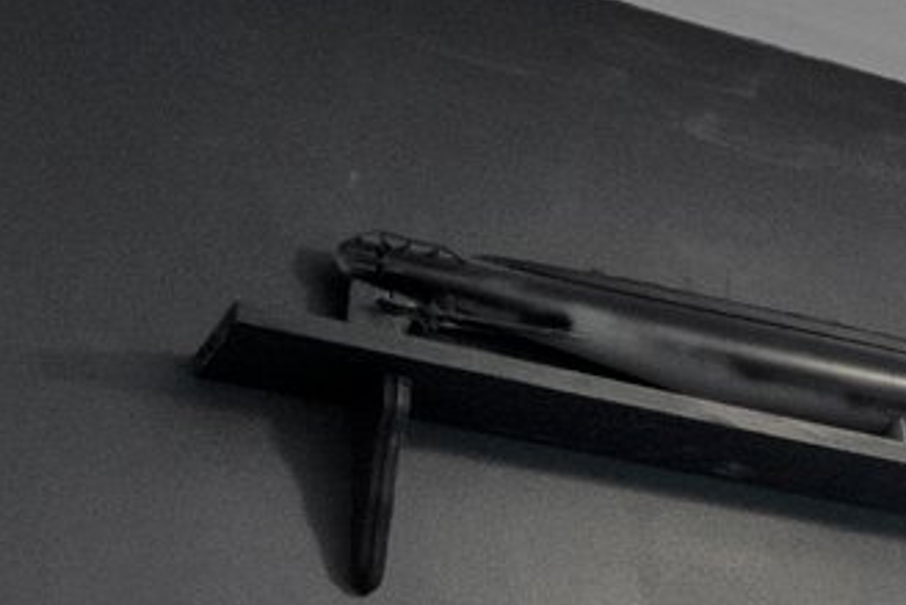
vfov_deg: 11.4
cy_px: 1300
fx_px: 2669
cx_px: 1942
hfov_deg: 14.8
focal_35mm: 106
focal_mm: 17
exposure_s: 1/4
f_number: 8
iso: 250
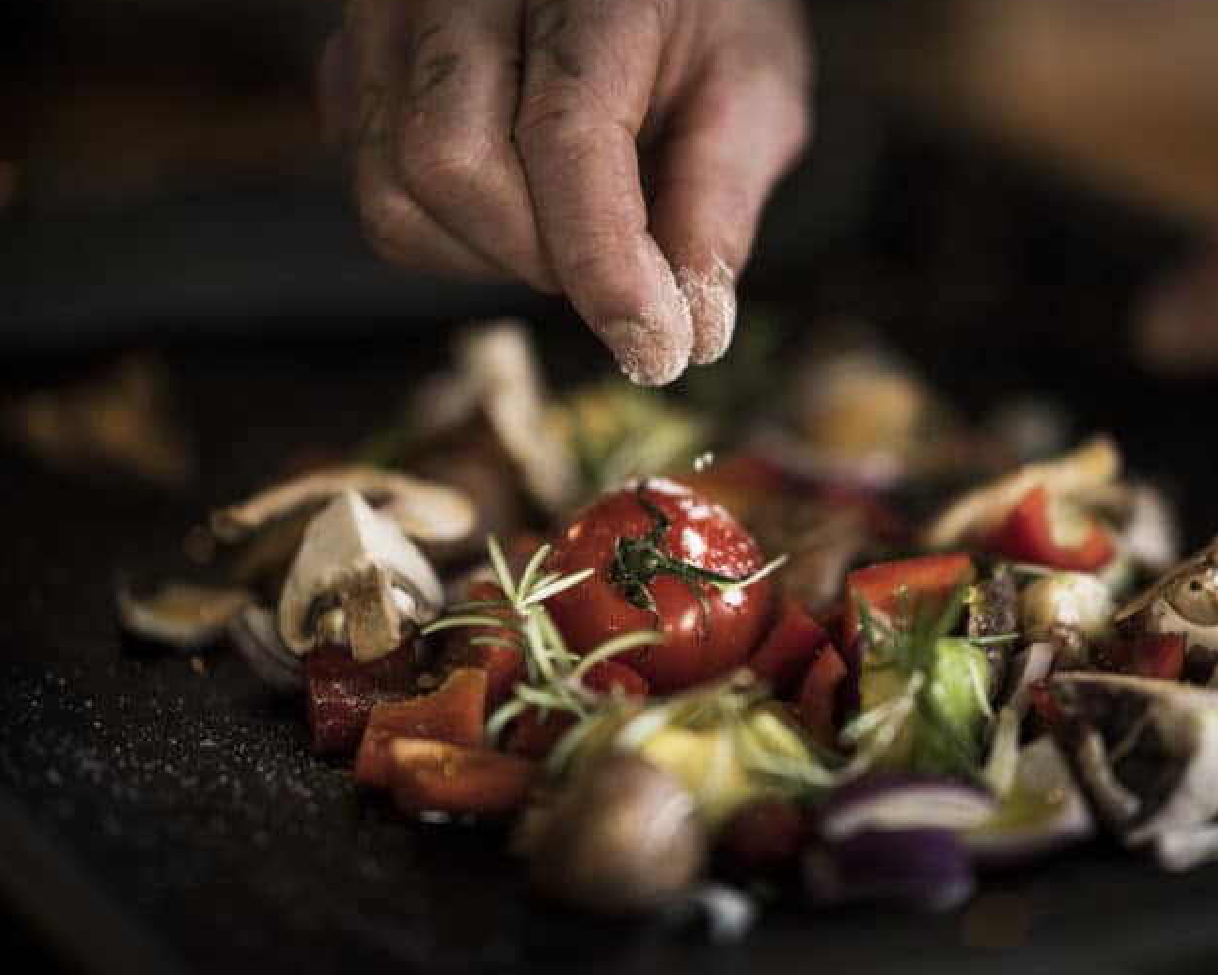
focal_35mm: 122
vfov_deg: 12.6
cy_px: 474
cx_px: 750
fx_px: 4398
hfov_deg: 15.8
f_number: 1.4
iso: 400
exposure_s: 1/500
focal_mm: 105
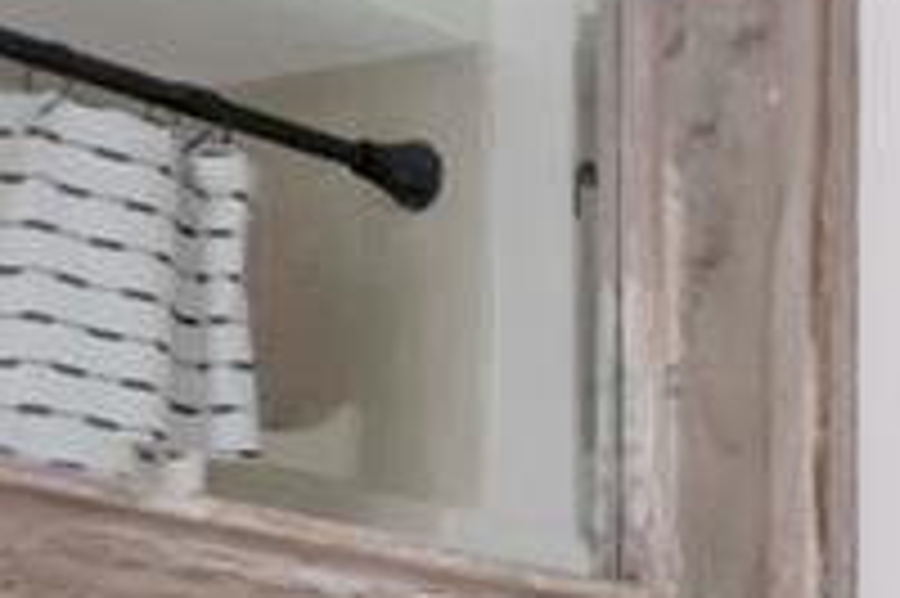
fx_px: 3297
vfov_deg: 9.5
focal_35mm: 132
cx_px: 2156
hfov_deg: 12.3
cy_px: 1322
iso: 1000
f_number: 16
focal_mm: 11
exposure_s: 1/200
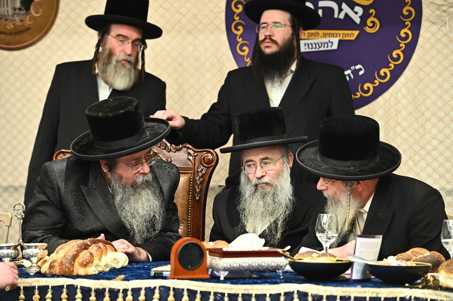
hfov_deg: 14.2
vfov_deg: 9.5
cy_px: 150
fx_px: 1824
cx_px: 226
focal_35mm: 145
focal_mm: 145
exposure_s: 1/160
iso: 2500
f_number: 4
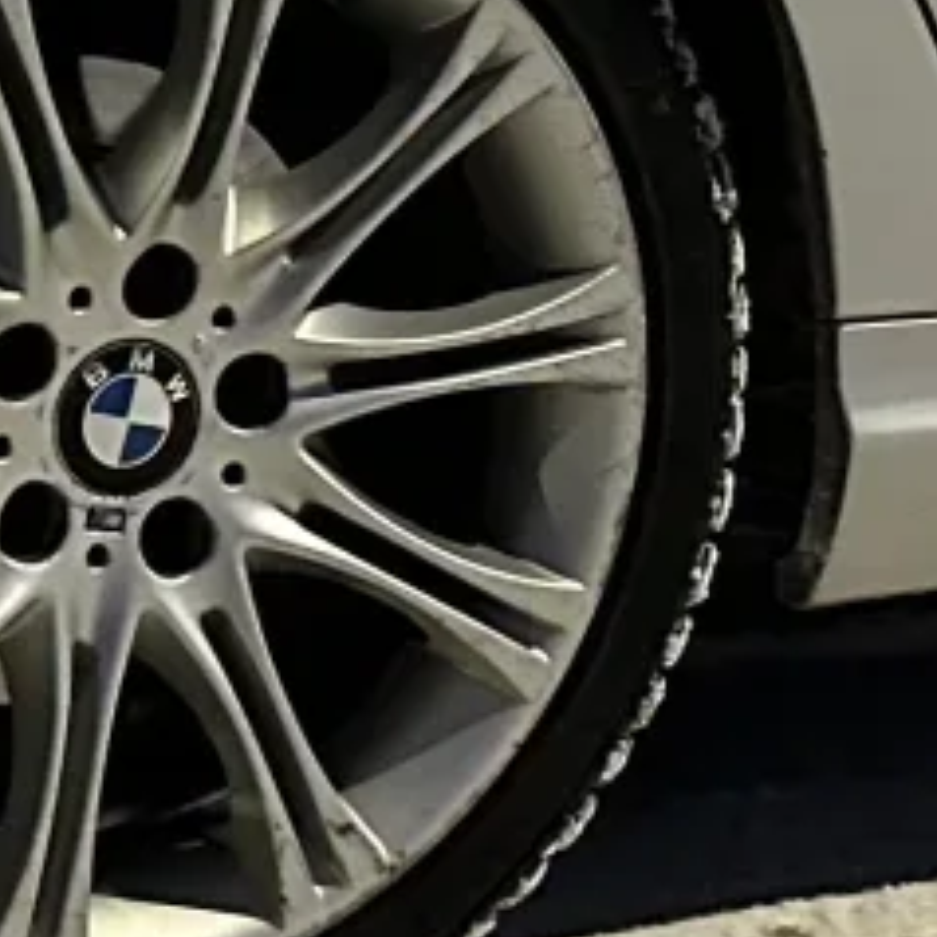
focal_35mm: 171
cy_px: -394
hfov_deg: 10.2
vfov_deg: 10.0
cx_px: 626
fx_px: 5237
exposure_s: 1/41
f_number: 1.78
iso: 1000
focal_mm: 6.86
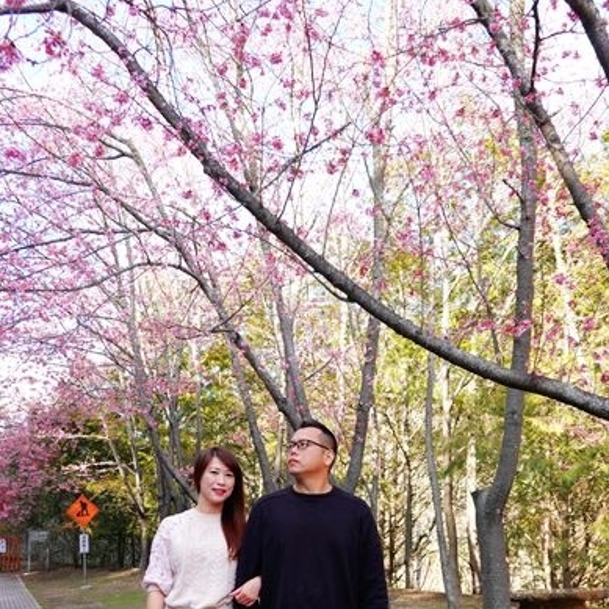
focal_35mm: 38
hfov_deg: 43.9
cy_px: 454
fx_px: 756
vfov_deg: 42.6
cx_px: 297
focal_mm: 10.83
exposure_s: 1/160
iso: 125
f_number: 3.2
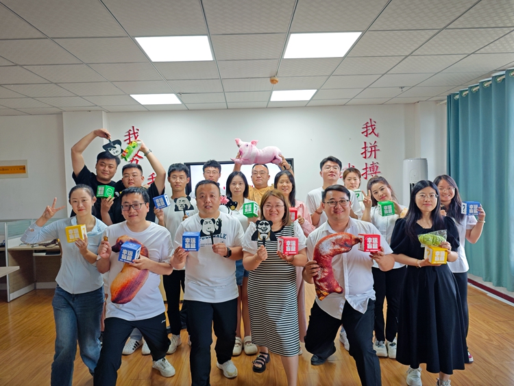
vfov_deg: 58.9
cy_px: 193
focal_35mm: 23
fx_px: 342
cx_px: 257
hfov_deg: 73.9
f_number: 1.42
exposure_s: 1/200
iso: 160
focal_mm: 6.68
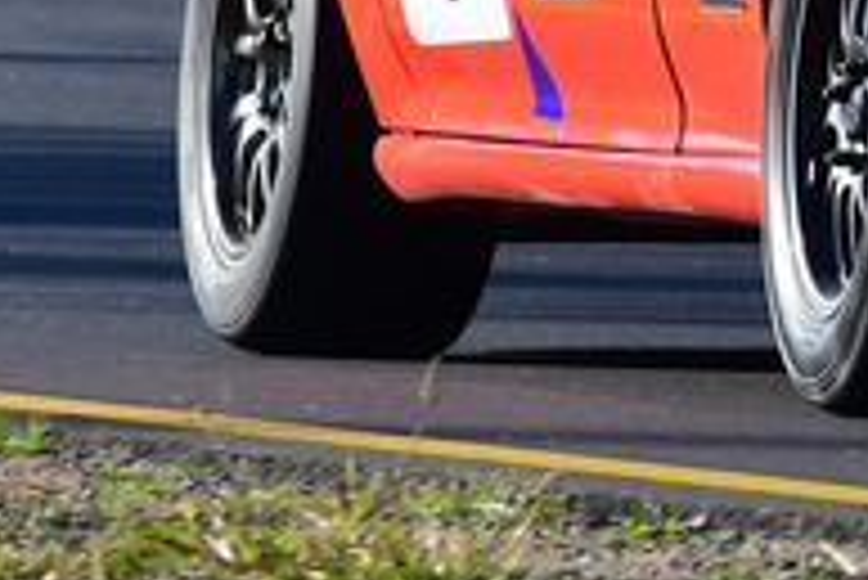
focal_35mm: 2618
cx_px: 1484
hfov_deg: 0.8
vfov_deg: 0.5
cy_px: -562
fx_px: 63168
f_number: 10
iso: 800
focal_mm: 420
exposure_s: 1/800
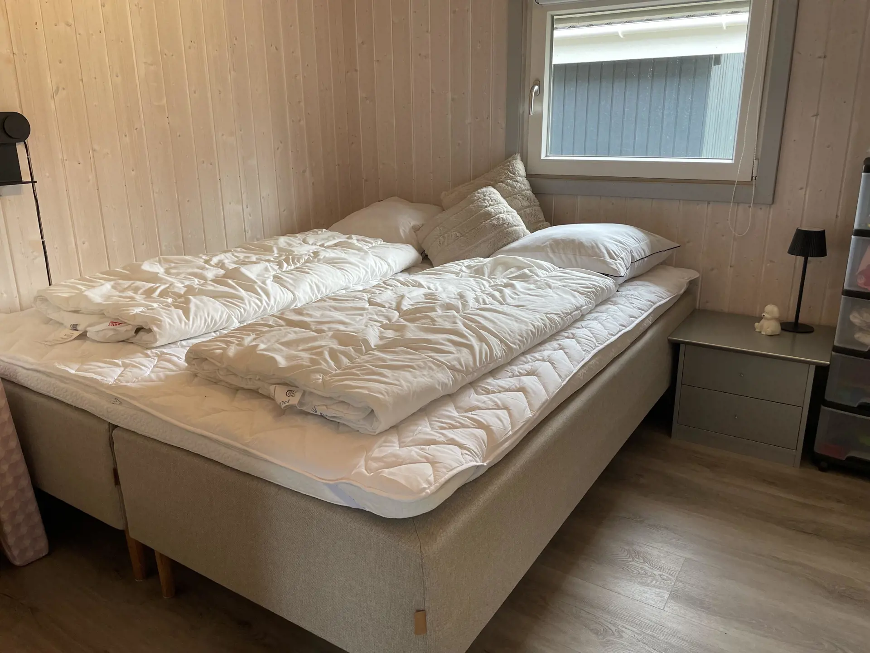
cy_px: 326
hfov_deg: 67.3
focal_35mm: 26
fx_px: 653
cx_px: 435
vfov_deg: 53.1
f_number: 1.6
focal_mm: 4.2
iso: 125
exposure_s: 1/121
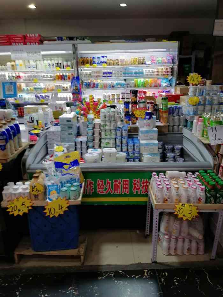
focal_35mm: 27
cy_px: 148
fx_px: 232
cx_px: 112
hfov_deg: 51.4
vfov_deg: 65.3
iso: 100
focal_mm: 5.3
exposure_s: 1/33.3
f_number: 1.8
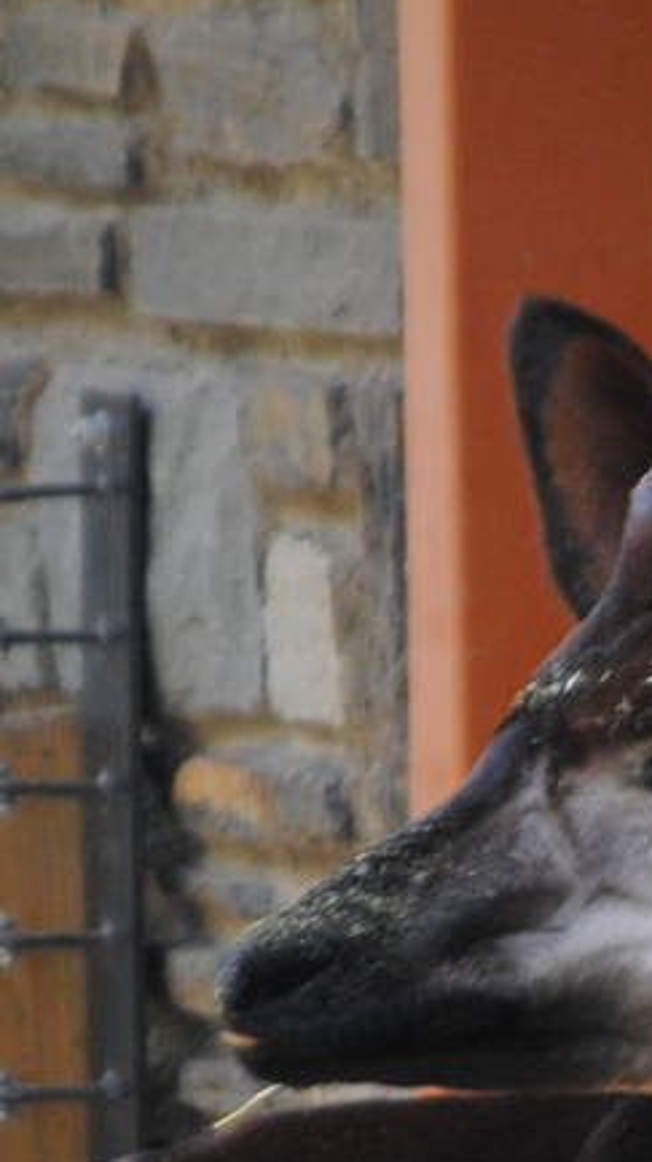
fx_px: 35808
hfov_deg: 1.0
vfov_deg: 1.9
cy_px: 981
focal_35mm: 1163
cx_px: 644
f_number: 5.6
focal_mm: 200
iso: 400
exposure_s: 1/125
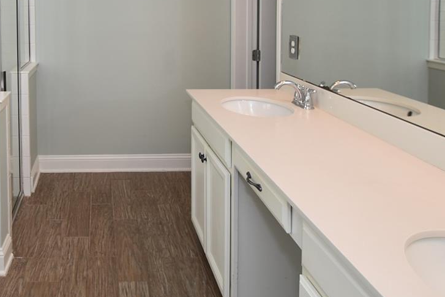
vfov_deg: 36.7
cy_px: 14
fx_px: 408
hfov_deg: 53.4
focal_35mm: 33
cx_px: 89
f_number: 4
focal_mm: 10
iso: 200
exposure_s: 1/60
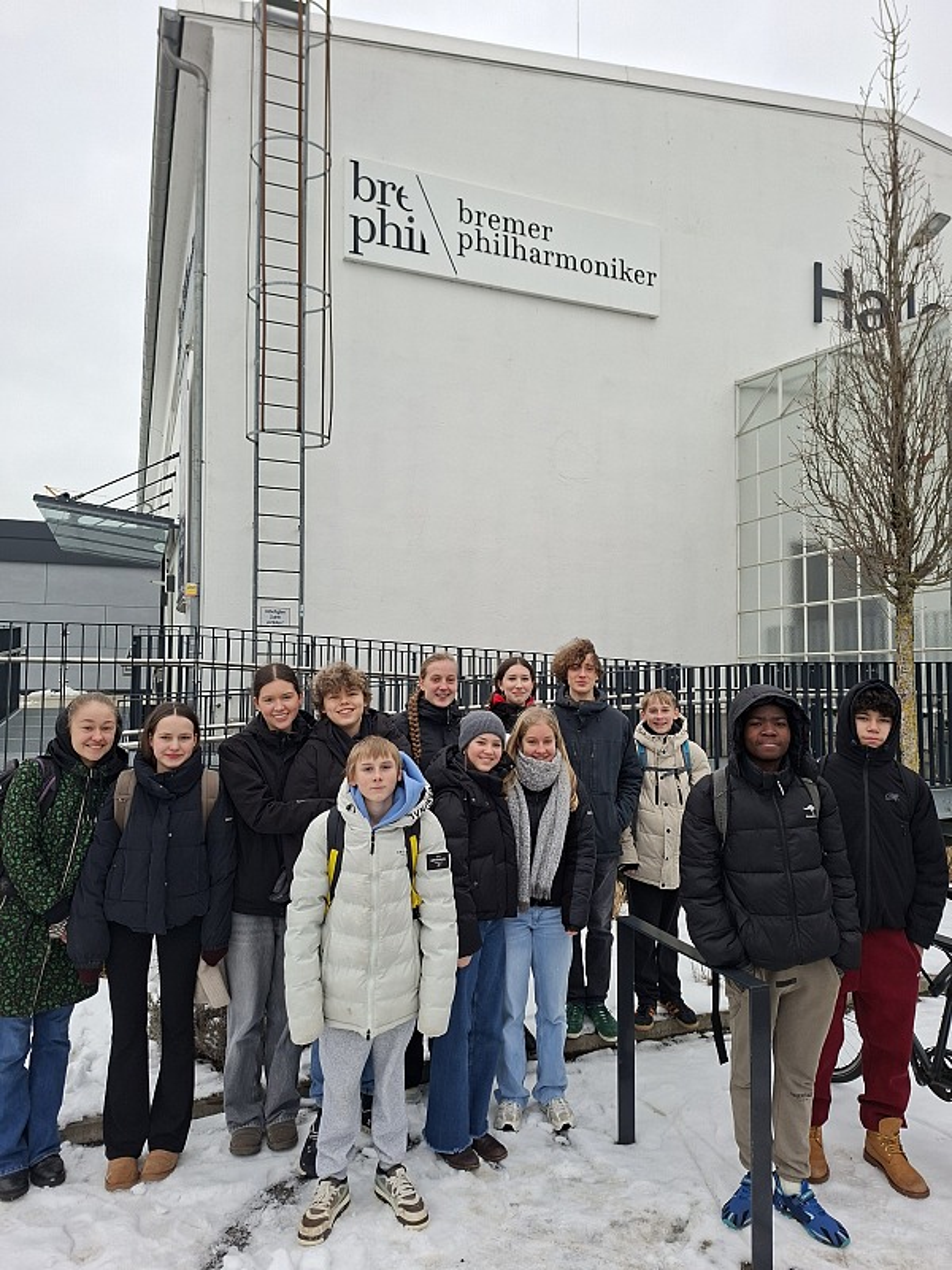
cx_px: 476
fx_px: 843
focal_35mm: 23
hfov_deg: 58.9
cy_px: 635
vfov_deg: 73.9
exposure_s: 1/183
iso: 50
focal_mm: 5.54
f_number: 1.8
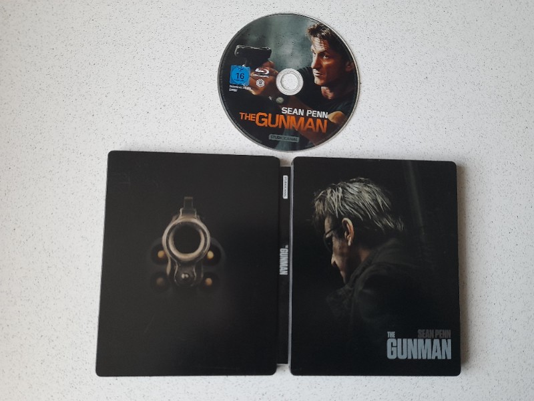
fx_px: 386
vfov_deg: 54.9
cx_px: 267
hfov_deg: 69.4
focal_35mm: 25
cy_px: 200
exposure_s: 1/50
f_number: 2
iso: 320
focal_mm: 4.6
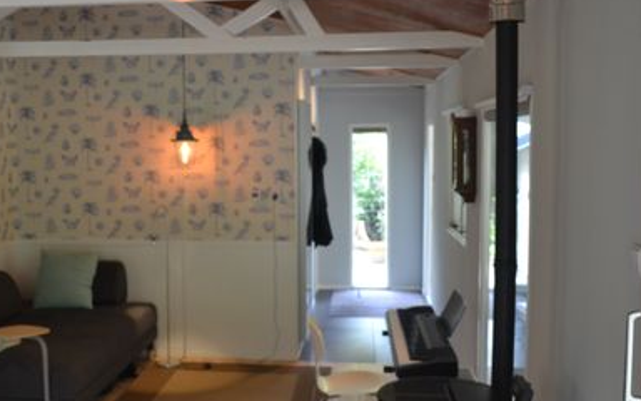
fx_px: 751
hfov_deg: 45.8
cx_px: 242
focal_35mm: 43
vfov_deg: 29.9
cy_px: 189
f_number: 3.5
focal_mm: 18
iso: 400
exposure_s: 1/40
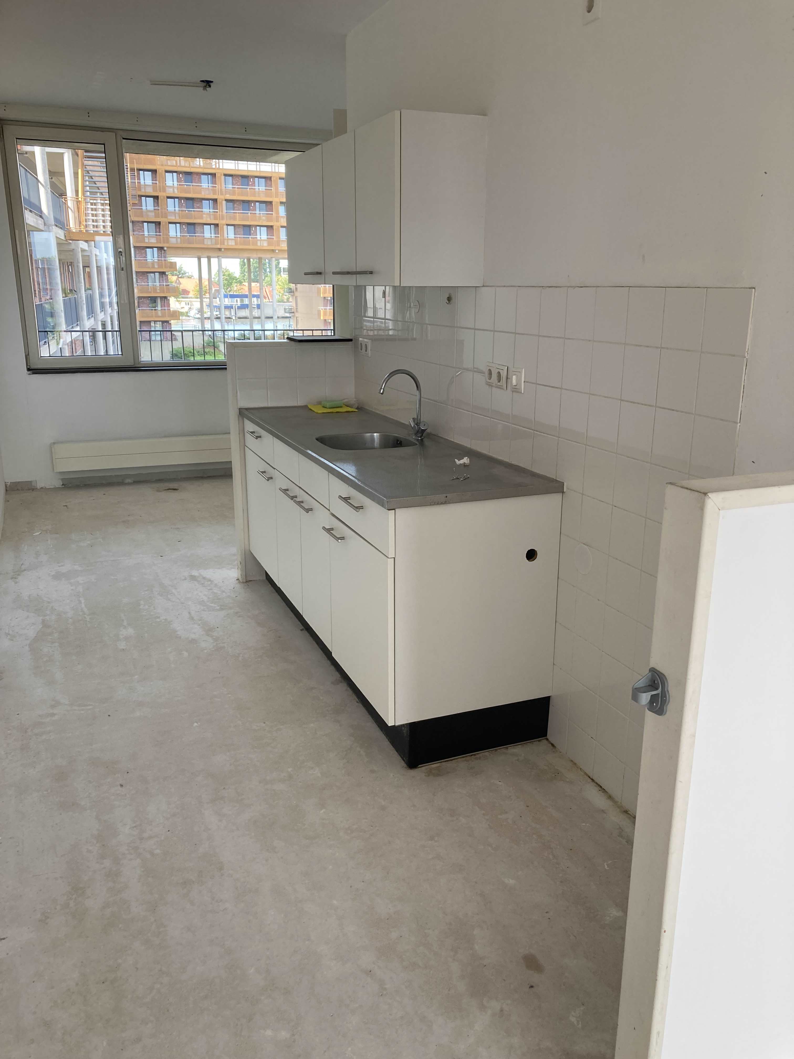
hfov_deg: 49.7
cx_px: 397
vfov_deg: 63.4
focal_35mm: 28
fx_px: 856
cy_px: 530
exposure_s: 1/121
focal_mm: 3.99
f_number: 1.8
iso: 40
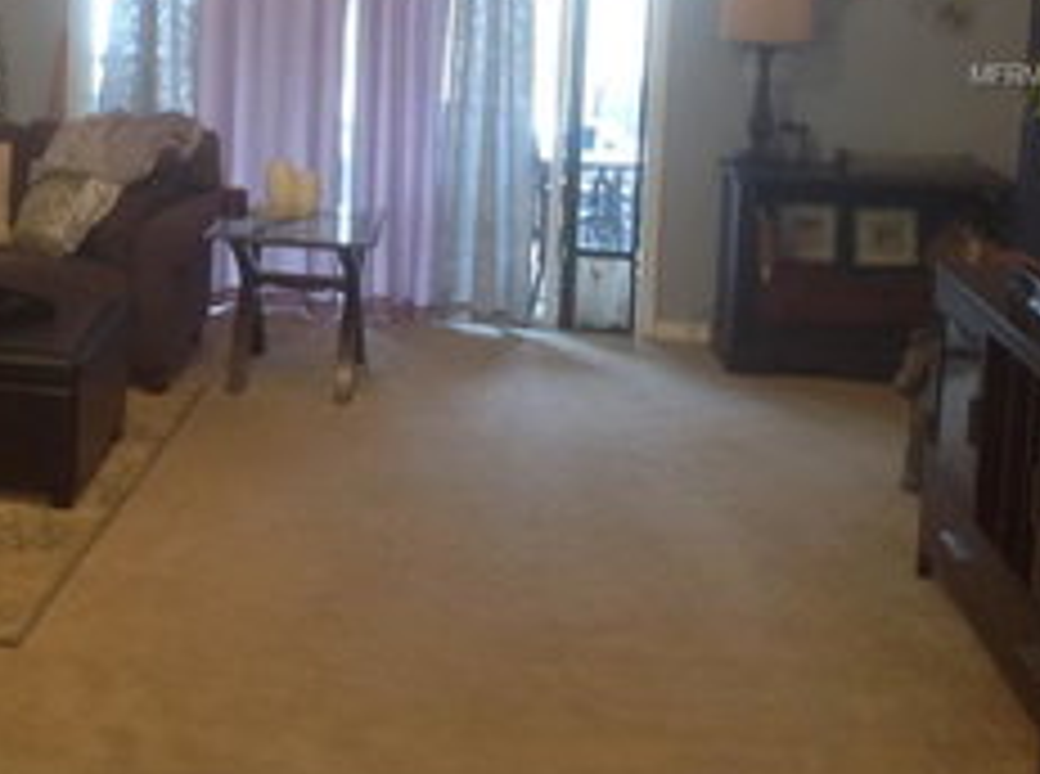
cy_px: 76
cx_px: 119
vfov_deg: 22.0
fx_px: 1948
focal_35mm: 65
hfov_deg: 28.8
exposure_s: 1/15
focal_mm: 4.28
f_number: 2.4
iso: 125
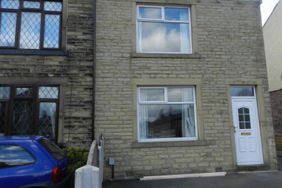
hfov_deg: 60.3
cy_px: 80
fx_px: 243
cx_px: 146
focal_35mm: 31
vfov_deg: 42.2
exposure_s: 1/500
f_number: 3.4
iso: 160
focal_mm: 4
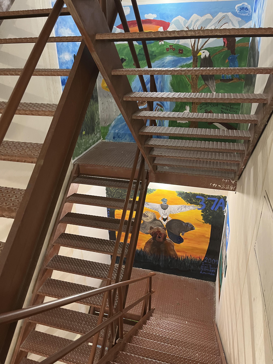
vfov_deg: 67.3
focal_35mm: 26
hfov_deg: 53.1
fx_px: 273
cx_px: 136
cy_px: 182
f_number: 1.6
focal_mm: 5.1
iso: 500
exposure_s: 1/40
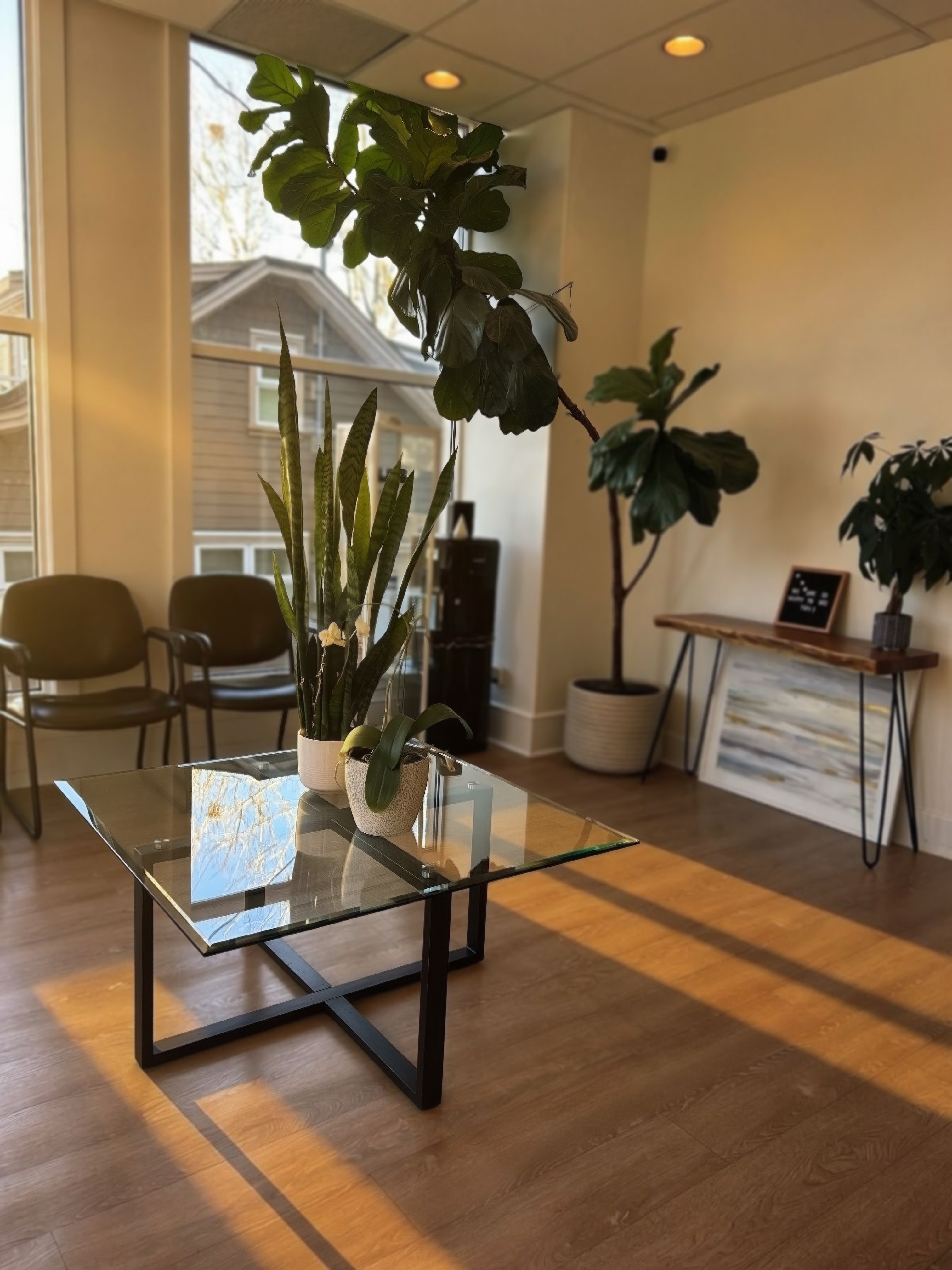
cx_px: 476
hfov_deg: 53.1
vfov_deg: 67.3
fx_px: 953
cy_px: 635
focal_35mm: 26
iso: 40
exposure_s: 1/144
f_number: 1.5
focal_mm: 5.7
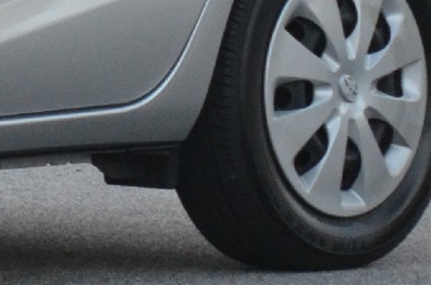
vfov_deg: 1.4
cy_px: -248
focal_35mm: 995
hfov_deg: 2.1
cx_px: -570
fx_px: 11886
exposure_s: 1/400
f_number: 5.3
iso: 1600
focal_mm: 105
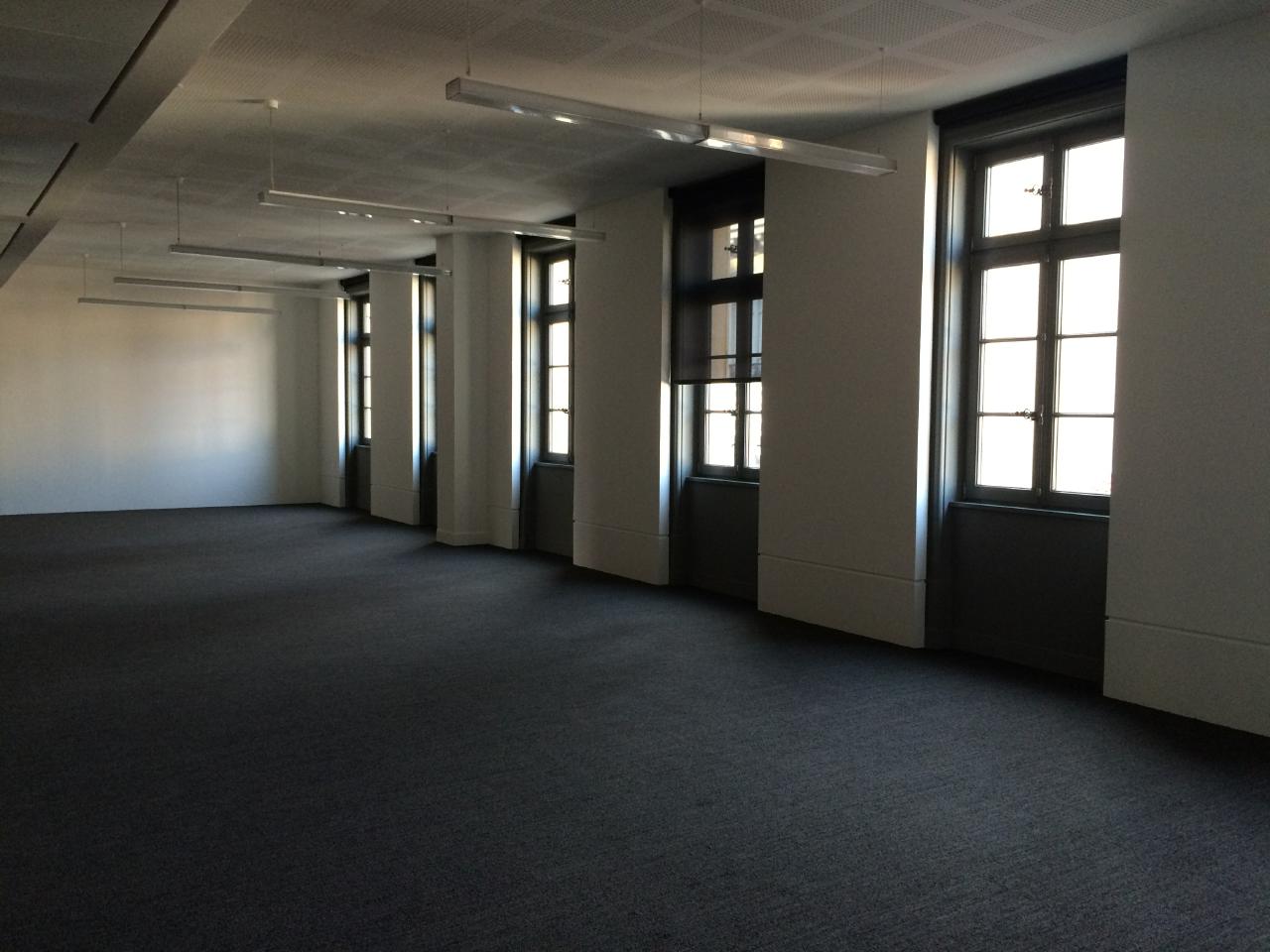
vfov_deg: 48.2
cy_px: 476
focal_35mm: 29
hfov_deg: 61.7
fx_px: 1064
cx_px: 635
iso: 64
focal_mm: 4.15
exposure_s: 1/30
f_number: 2.2
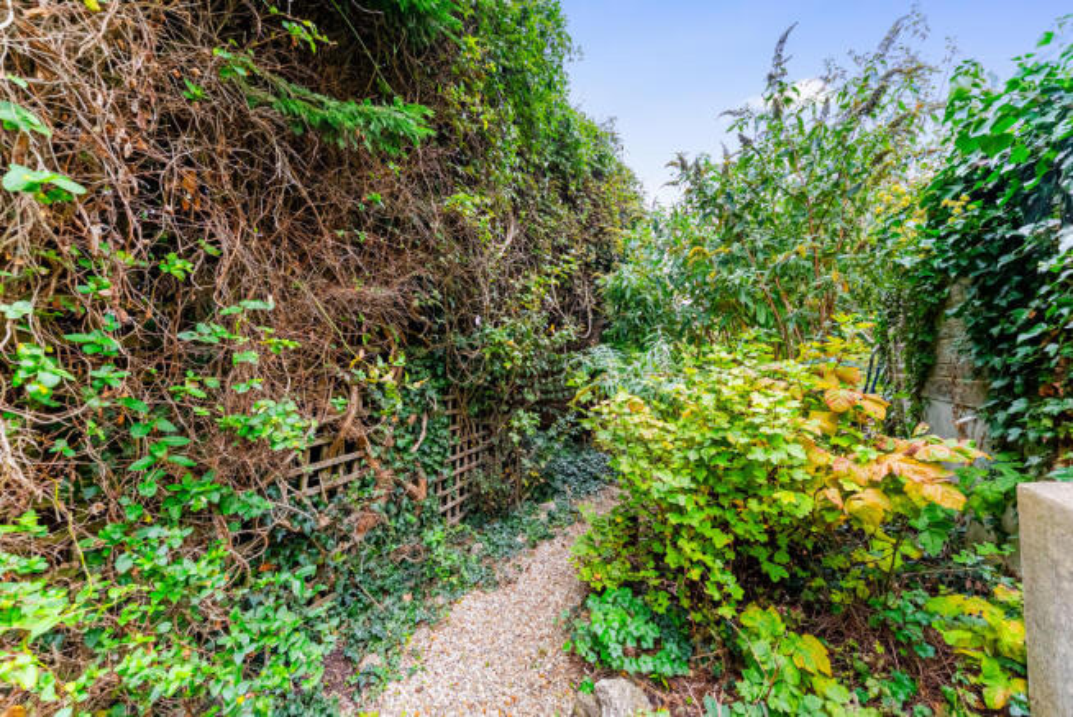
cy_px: 358
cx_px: 536
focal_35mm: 14
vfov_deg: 81.3
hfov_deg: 104.2
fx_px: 418
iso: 1250
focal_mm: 14
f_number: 4
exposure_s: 1/160
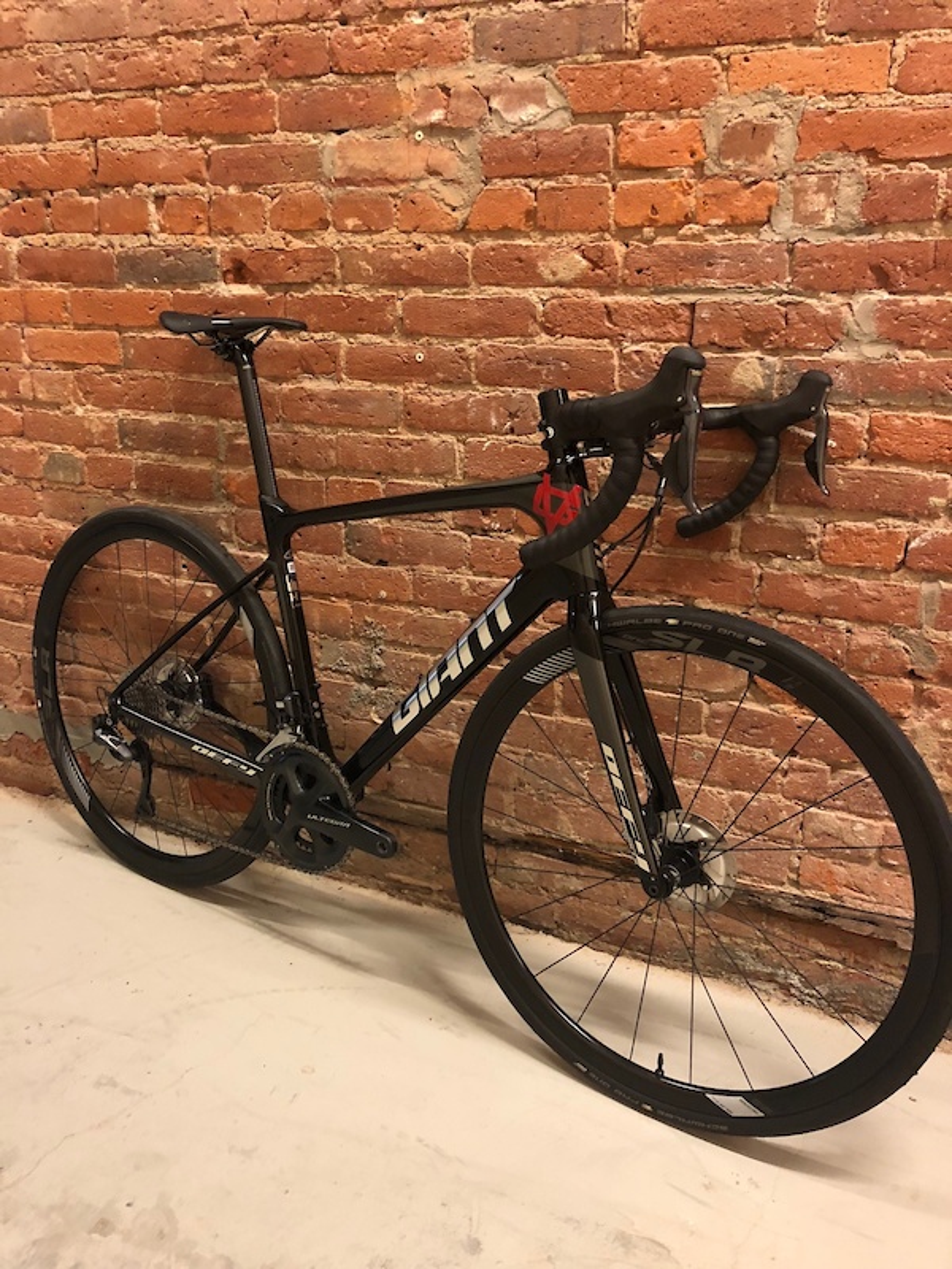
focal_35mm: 28
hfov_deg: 49.7
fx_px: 1027
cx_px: 476
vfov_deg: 63.4
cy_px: 634
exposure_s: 1/6
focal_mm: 4
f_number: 1.8
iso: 100
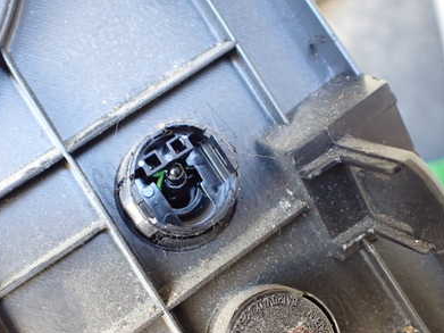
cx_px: 206
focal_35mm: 46
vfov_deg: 31.2
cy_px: 227
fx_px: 590
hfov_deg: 41.2
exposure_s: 1/80
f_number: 2.3
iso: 800
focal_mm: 5.4
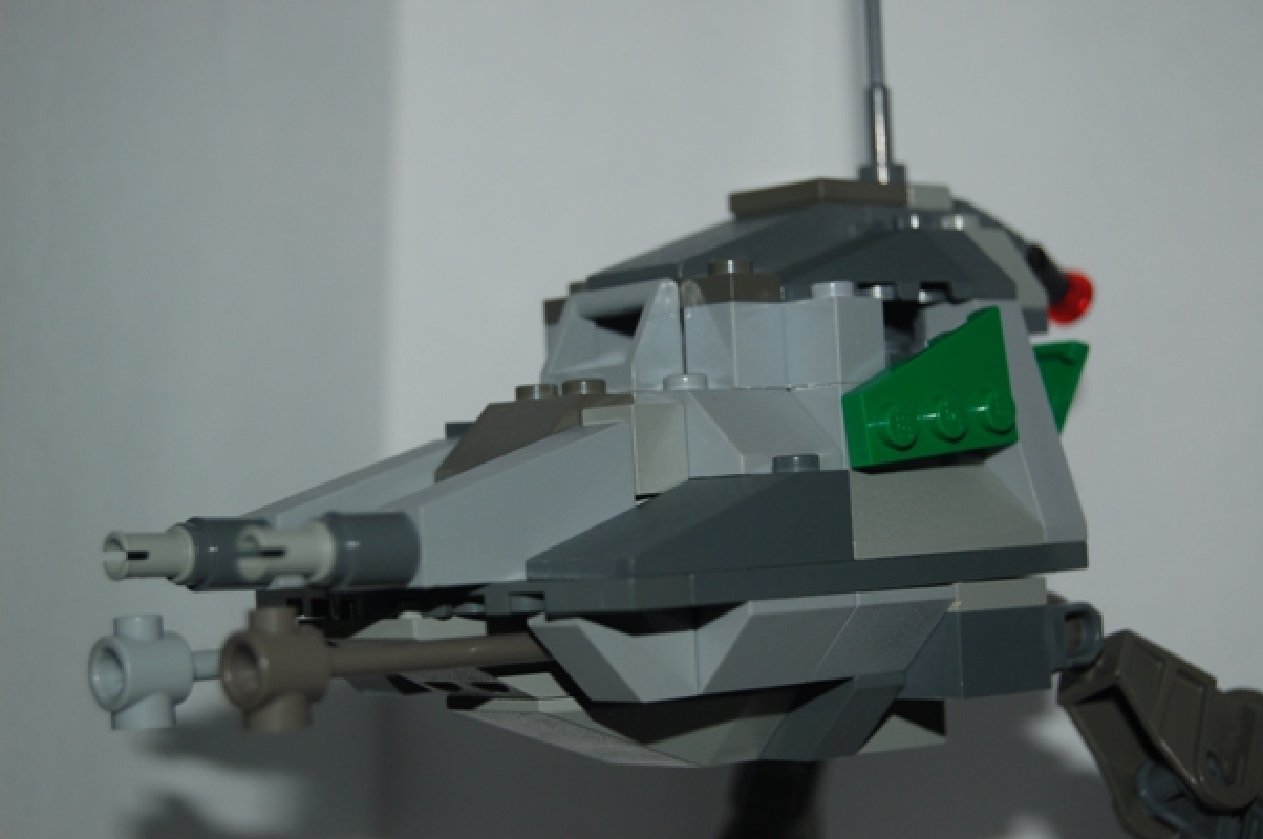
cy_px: 420
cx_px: 632
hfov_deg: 27.0
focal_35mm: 75
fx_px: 2628
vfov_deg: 18.1
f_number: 5.6
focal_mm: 50
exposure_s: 1/125
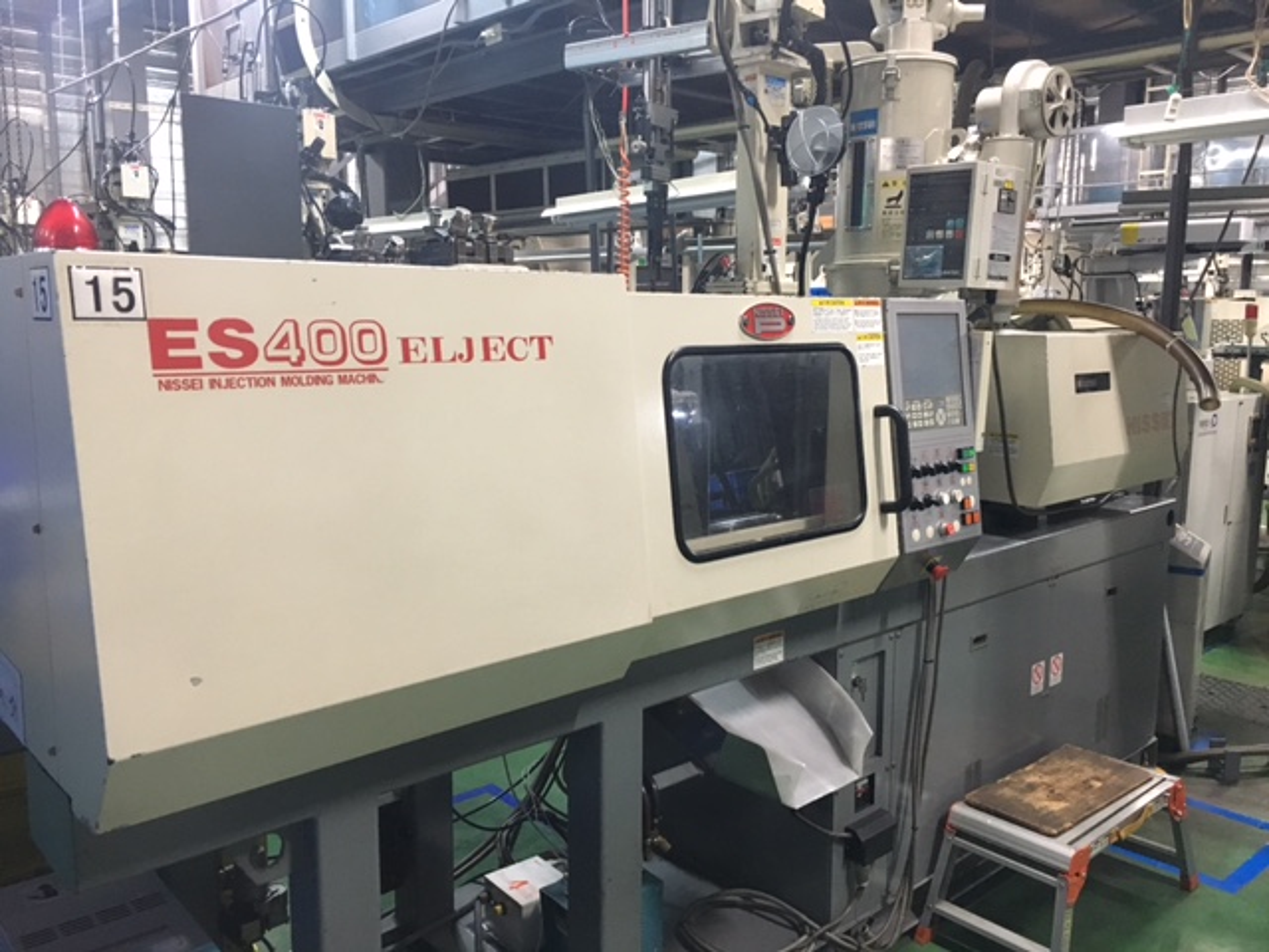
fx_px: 1063
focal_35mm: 29
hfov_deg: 61.7
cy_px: 476
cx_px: 634
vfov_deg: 48.2
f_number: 2.2
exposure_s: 1/15
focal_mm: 4.15
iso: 200
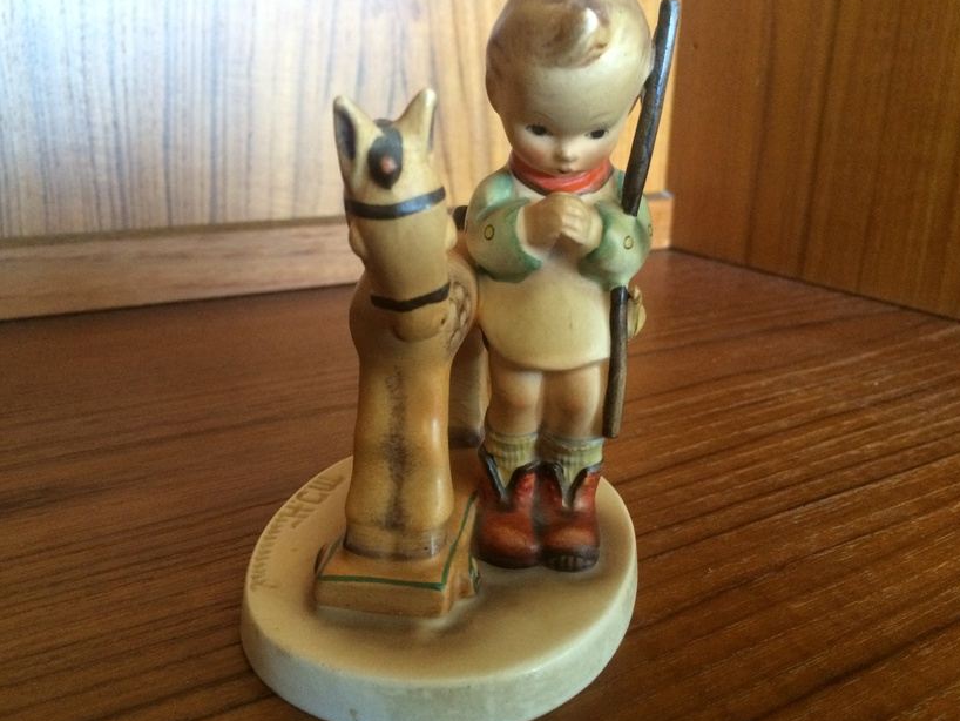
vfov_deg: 43.0
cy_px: 359
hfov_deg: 55.3
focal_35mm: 33
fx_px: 915
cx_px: 471
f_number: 2.2
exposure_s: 1/24
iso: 320
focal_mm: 4.12
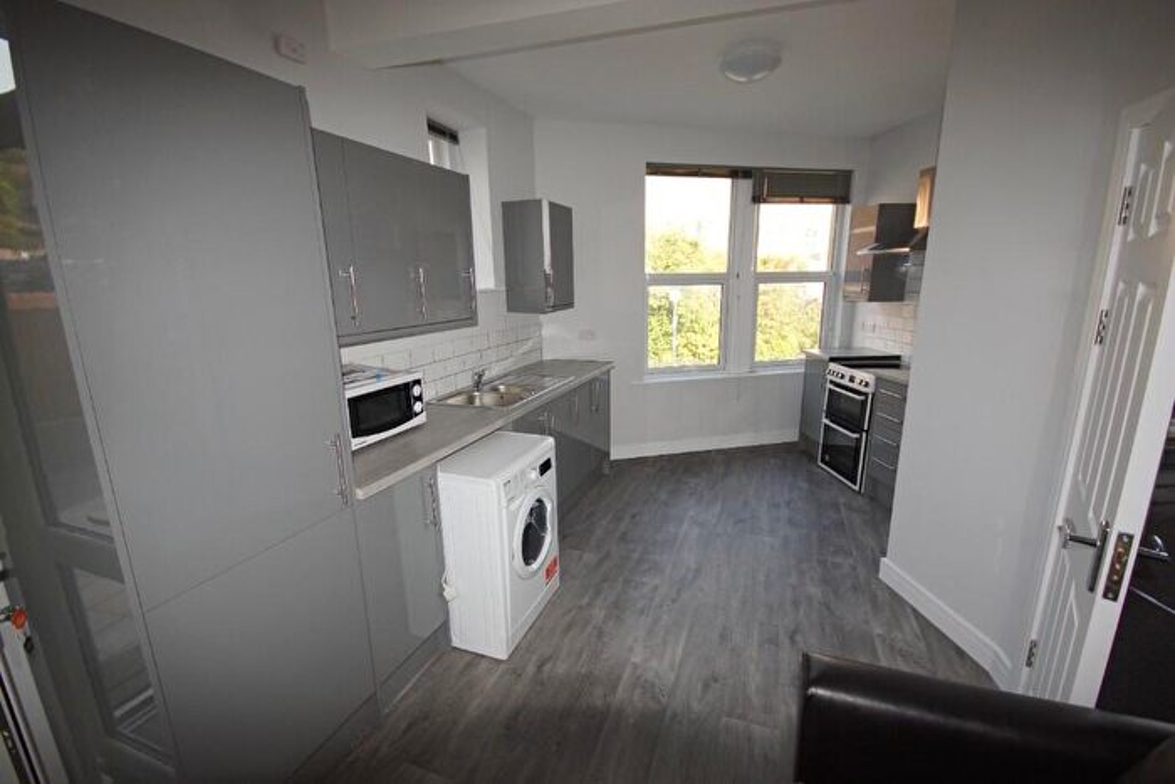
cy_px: 392
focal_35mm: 15
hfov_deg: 100.4
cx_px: 588
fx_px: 490
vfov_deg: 77.4
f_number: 4
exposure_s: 1/160
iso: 320
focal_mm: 10
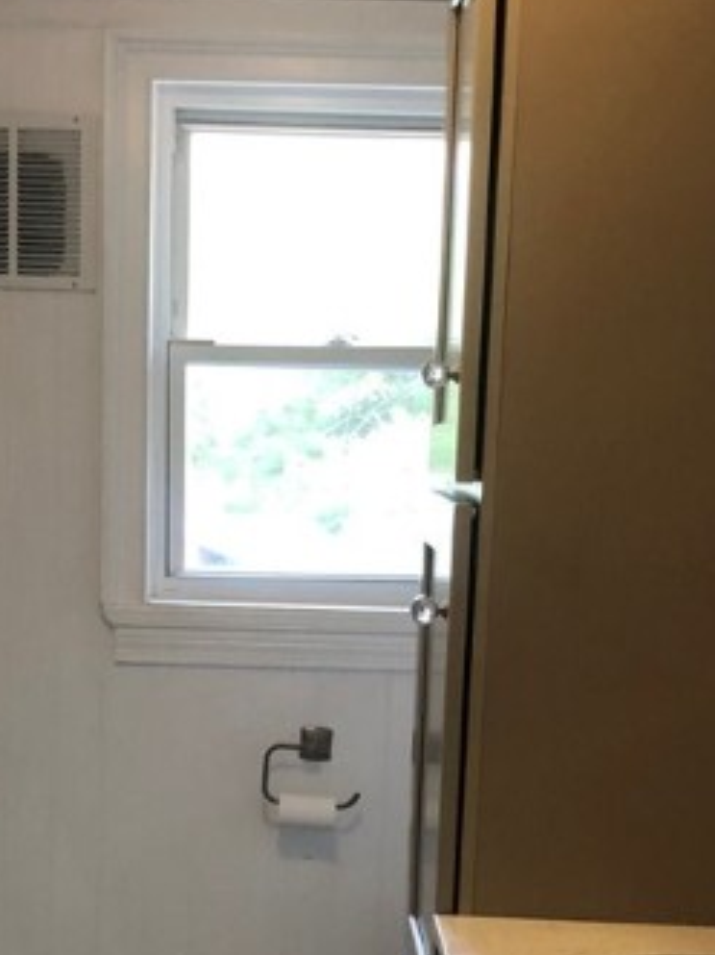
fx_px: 1791
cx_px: 257
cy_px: 791
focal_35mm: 65
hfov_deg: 22.5
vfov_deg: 29.0
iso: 40
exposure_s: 1/15
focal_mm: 4
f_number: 1.8
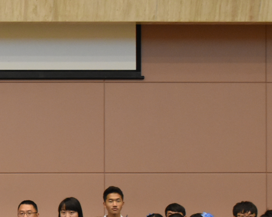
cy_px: 127
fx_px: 1030
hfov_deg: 14.3
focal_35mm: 128
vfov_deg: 12.1
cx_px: -100
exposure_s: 1/60
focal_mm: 24
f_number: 3.8
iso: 1600
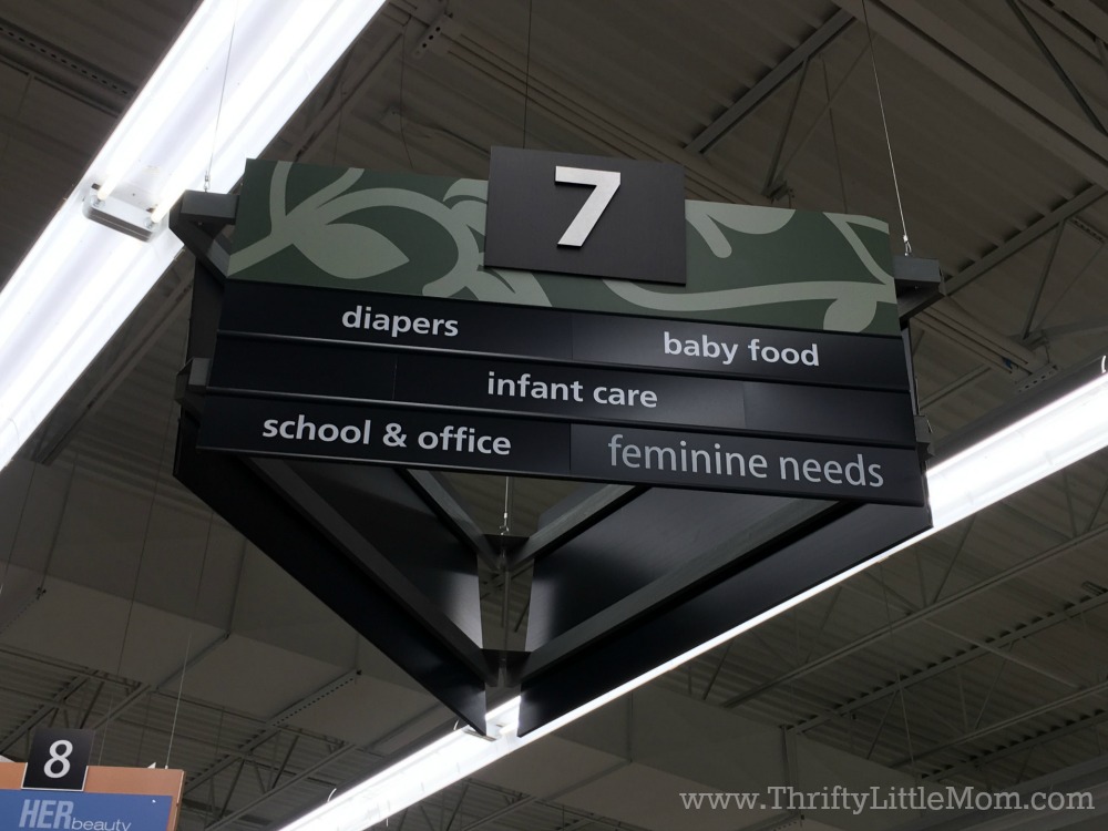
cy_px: 416
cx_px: 554
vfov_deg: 48.2
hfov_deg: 61.7
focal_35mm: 29
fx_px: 928
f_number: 2.2
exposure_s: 1/60
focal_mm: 4.15
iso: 32
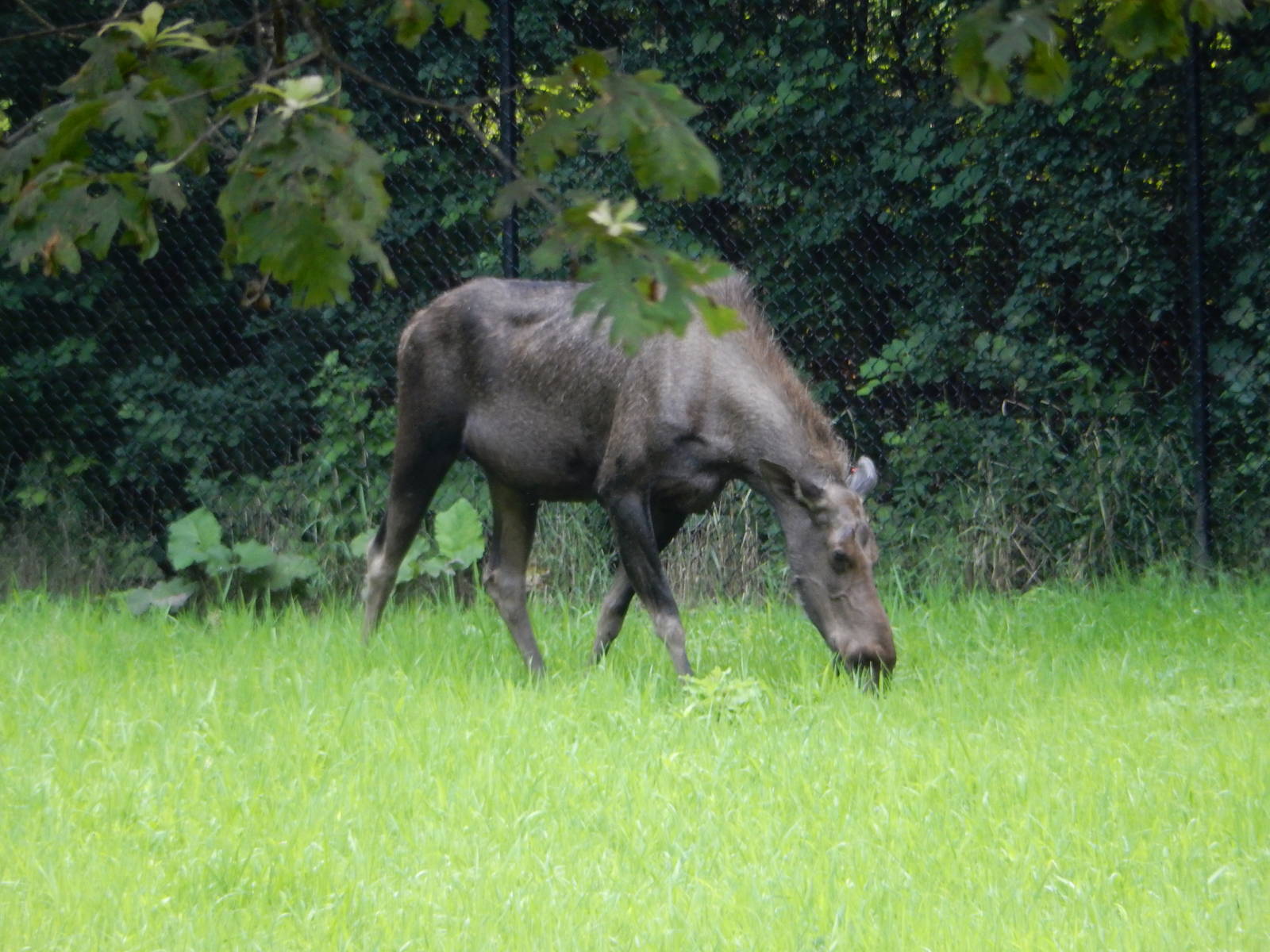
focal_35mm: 550
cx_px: 635
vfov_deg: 2.7
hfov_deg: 3.6
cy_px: 476
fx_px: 20179
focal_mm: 99
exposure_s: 1/60
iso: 400
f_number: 6.3
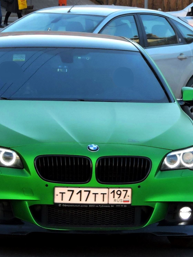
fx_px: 1145
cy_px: 129
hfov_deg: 9.6
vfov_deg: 12.8
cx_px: 73
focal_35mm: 154
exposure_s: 1/250
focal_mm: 20.6
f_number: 5
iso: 400
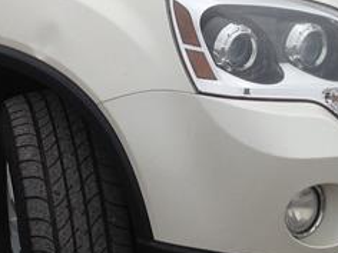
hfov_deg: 13.8
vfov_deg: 10.3
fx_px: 1396
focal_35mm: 143
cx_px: 127
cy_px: -27
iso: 50
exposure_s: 1/834
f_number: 2.4
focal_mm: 4.13
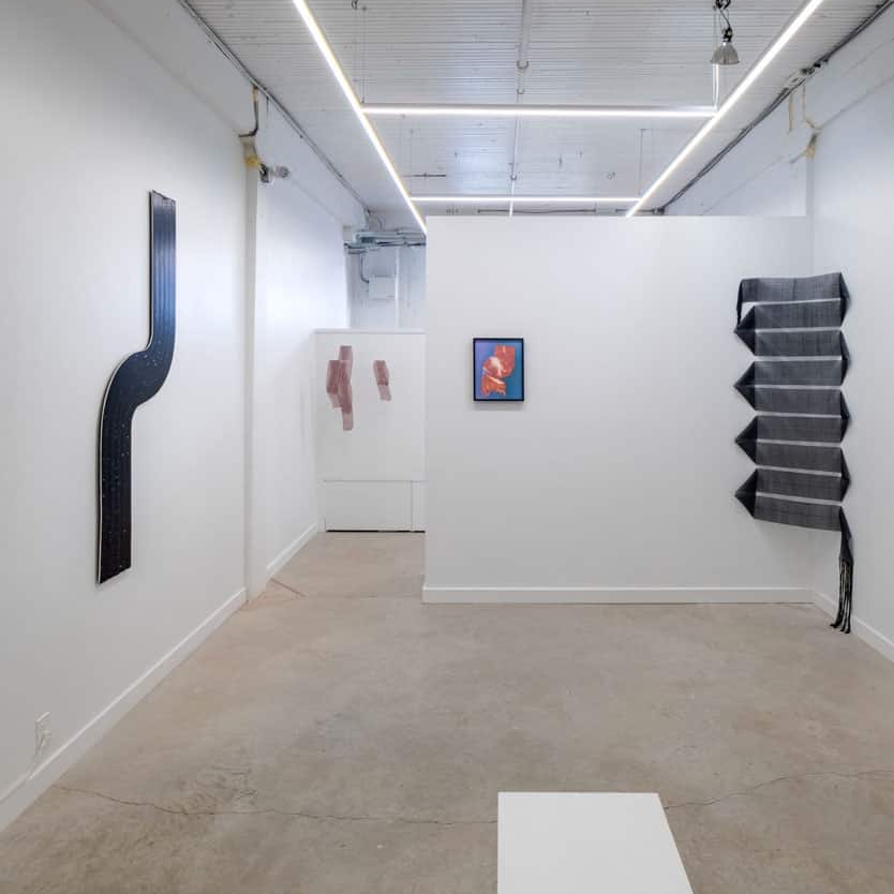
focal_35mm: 22
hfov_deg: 69.4
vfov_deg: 69.3
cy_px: 386
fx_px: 643
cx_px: 497
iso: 200
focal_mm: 10
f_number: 9
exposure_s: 1/75
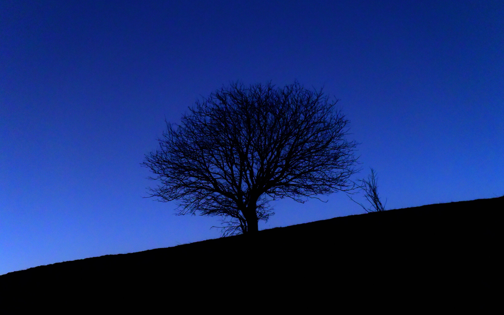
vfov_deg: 10.7
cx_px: 253
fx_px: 1690
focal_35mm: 123
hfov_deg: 17.0
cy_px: 163
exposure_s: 1/60
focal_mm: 120
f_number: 4
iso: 16000
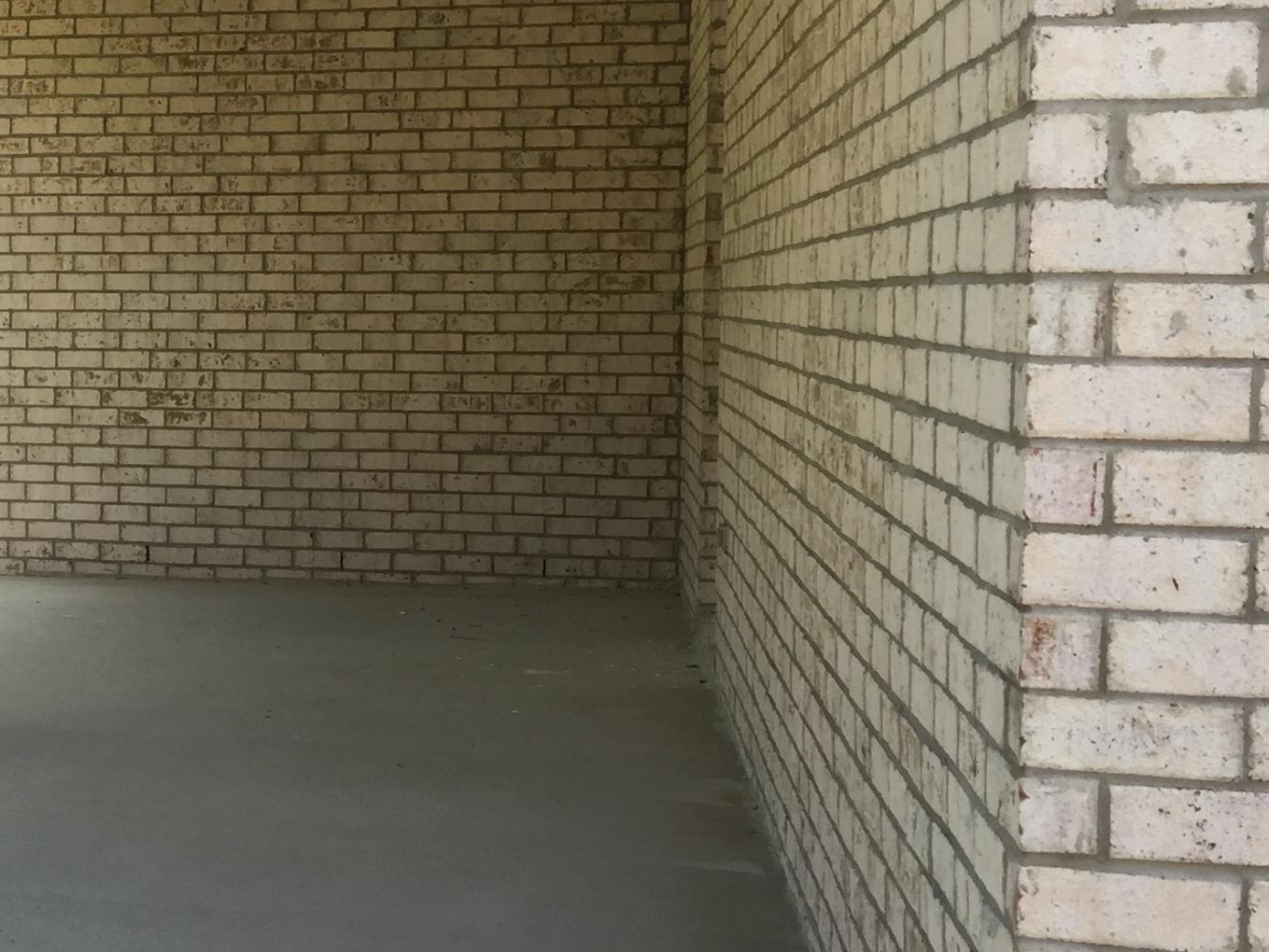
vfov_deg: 22.9
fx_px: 2347
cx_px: -62
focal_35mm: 64
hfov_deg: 28.0
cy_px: 422
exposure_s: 1/395
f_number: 2.2
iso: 32
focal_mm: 4.15
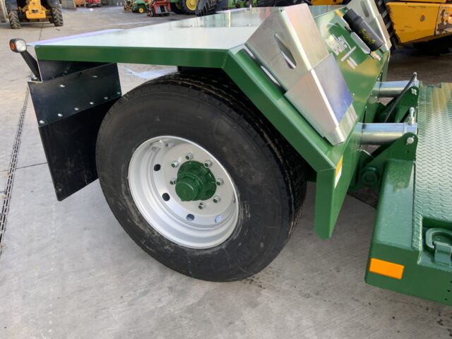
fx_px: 379
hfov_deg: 61.7
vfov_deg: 48.2
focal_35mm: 29
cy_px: 170
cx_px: 226
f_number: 1.8
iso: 20
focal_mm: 3
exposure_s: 1/122
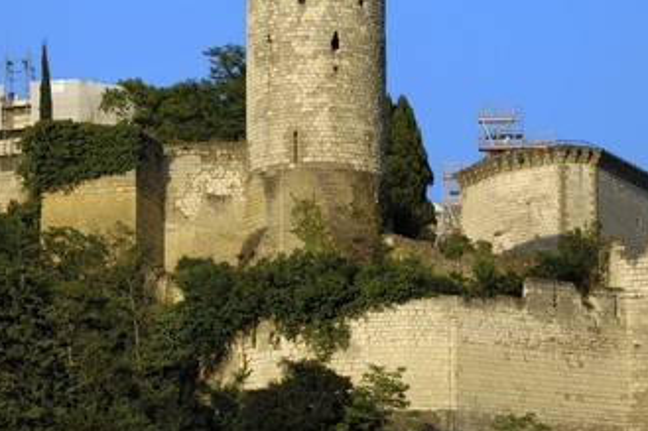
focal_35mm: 230
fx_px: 4138
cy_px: 163
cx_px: 310
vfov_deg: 6.0
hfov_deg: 9.0
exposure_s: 1/200
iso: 100
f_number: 7.6
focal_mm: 120
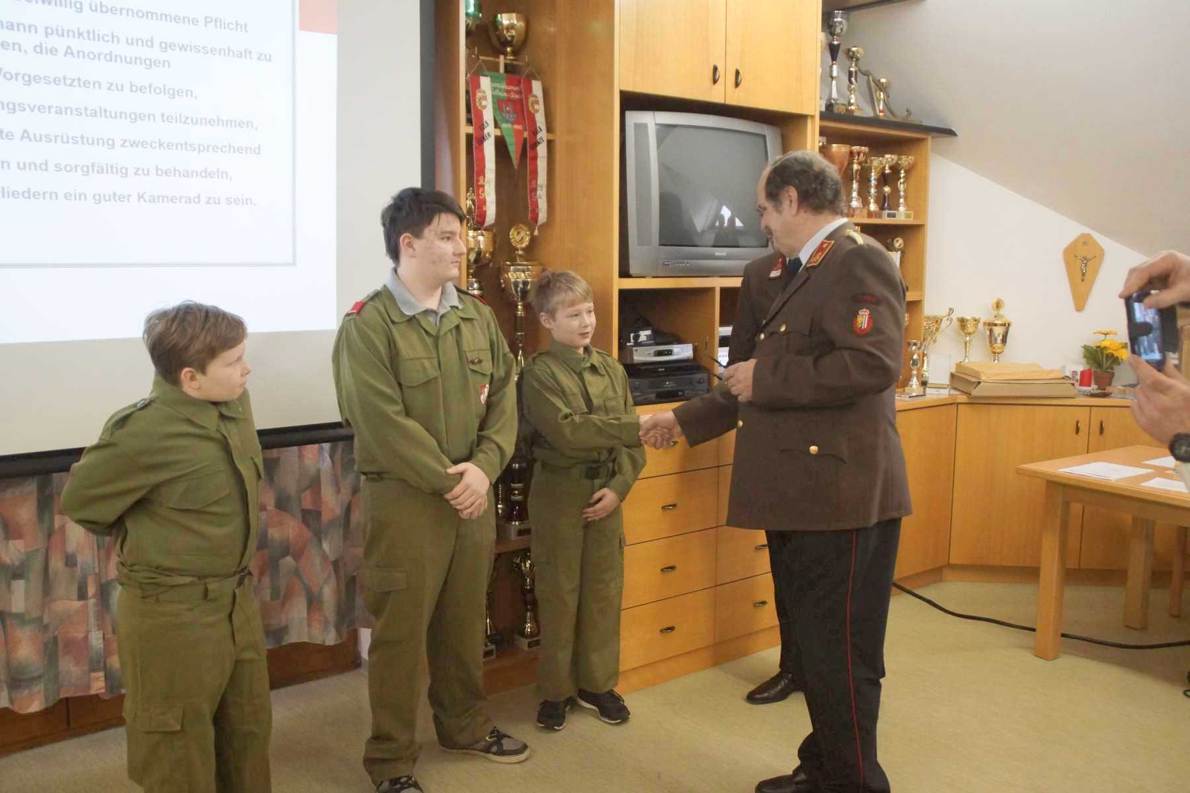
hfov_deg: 57.2
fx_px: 1091
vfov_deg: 40.0
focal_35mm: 33
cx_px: 595
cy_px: 396
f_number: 4
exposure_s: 1/160
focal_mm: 22
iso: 1600
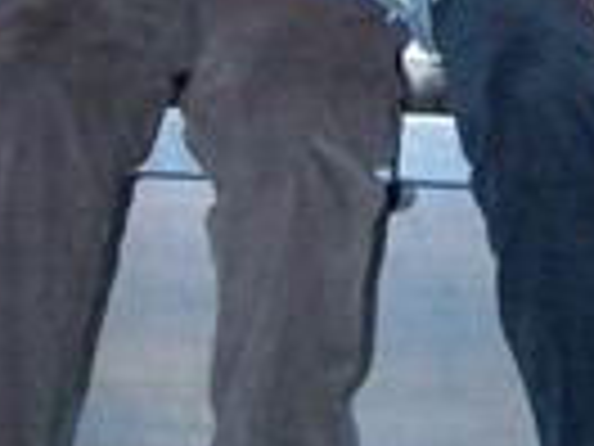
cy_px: -640
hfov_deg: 11.4
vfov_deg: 7.9
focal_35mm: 173
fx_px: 2969
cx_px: 436
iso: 400
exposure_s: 1/60
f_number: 2.8
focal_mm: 6.3
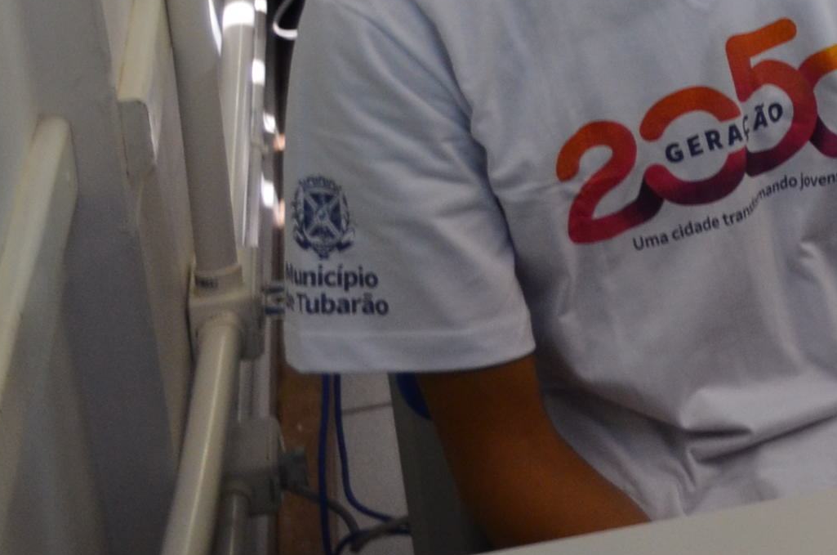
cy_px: -306
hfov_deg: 15.3
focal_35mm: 119
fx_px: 2761
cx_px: 1421
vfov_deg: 11.0
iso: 720
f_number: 4
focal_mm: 22
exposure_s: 1/60
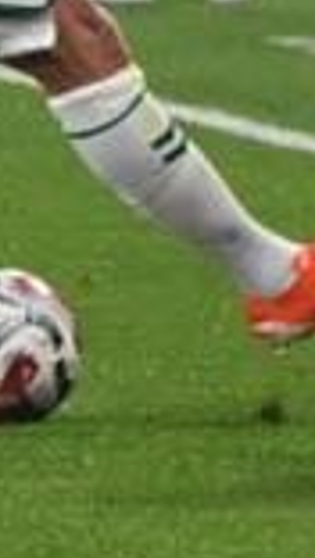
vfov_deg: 1.5
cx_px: 551
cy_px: -191
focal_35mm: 1469
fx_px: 21766
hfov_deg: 0.8
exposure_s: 1/800
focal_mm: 190
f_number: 5.6
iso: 5000
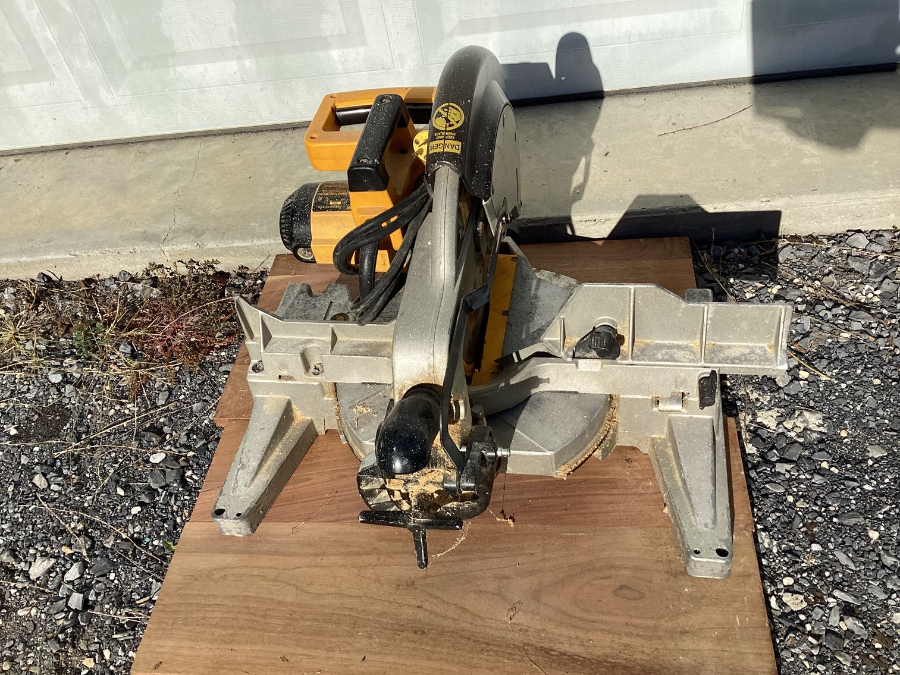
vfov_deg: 45.4
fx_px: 806
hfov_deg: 58.3
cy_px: 338
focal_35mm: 31
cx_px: 450
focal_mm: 3.3
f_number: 2.4
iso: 25
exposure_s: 1/2037
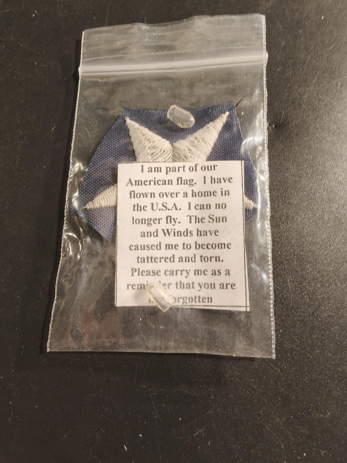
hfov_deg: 58.9
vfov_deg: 73.9
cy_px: 232
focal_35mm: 23
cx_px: 174
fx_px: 307
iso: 250
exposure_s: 1/59.4
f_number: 2
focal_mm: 2.32
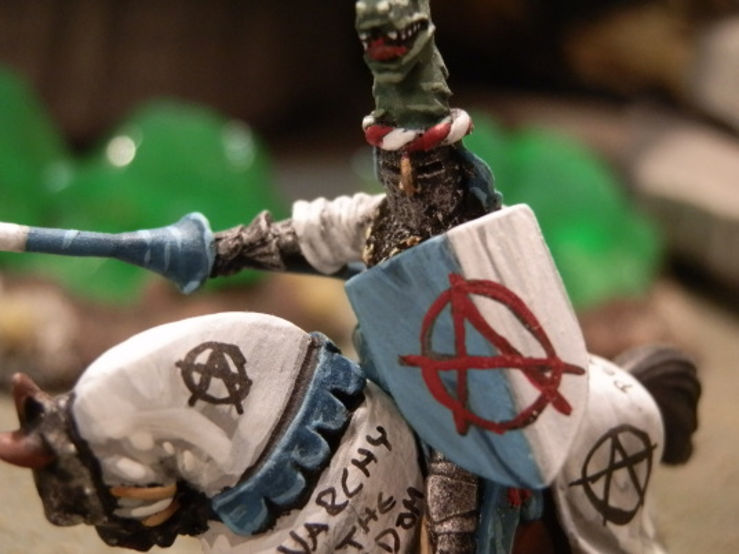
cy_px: 277
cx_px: 370
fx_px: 1302
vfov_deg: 24.0
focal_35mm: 61
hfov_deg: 31.7
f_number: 3.7
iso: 400
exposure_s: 1/40
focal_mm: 10.99
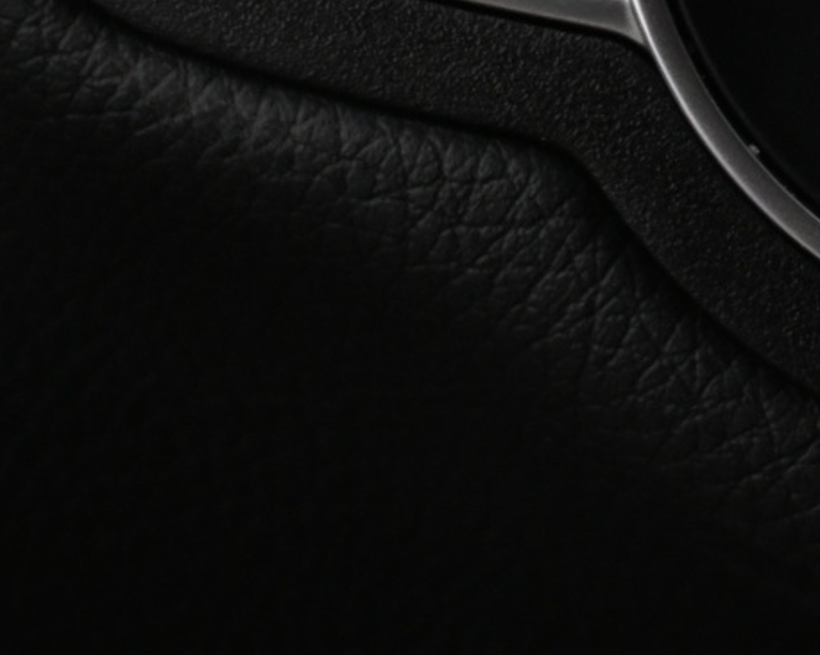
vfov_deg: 14.3
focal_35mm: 105
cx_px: 1158
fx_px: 2539
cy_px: -98
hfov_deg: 16.9
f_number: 4
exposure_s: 1/30
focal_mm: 21
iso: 1400
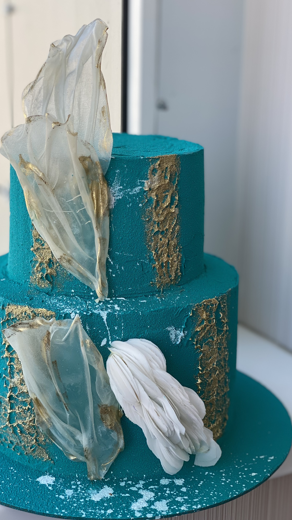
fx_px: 785
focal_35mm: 57
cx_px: 119
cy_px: 259
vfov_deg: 36.6
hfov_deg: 21.1
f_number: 2
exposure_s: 1/266
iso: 20
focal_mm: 6
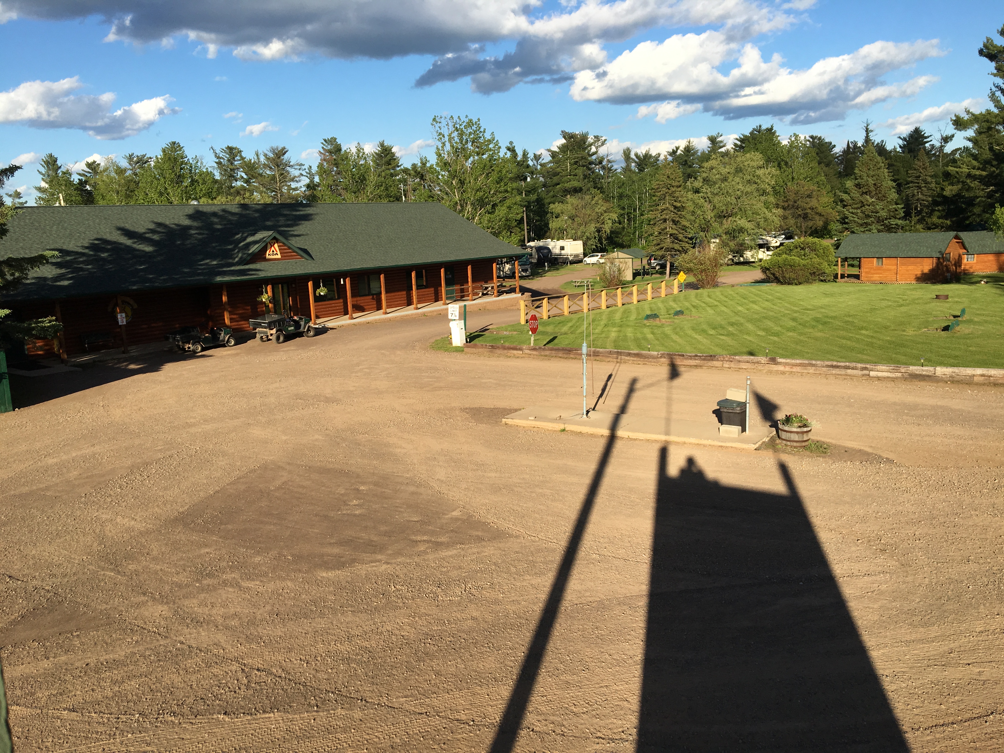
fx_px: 841
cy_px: 376
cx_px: 502
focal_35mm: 29
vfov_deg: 48.2
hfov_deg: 61.7
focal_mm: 4.15
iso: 25
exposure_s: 1/1538
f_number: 2.2
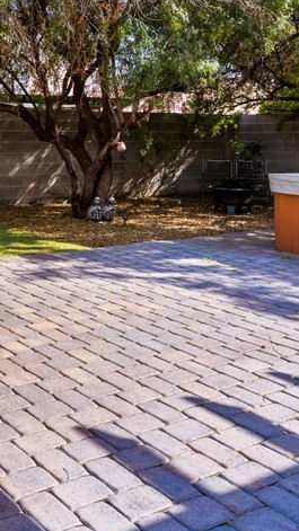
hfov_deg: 26.0
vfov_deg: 47.6
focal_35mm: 41
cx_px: -56
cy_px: 135
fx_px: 578
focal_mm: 17
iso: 500
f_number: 8
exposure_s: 1/8000
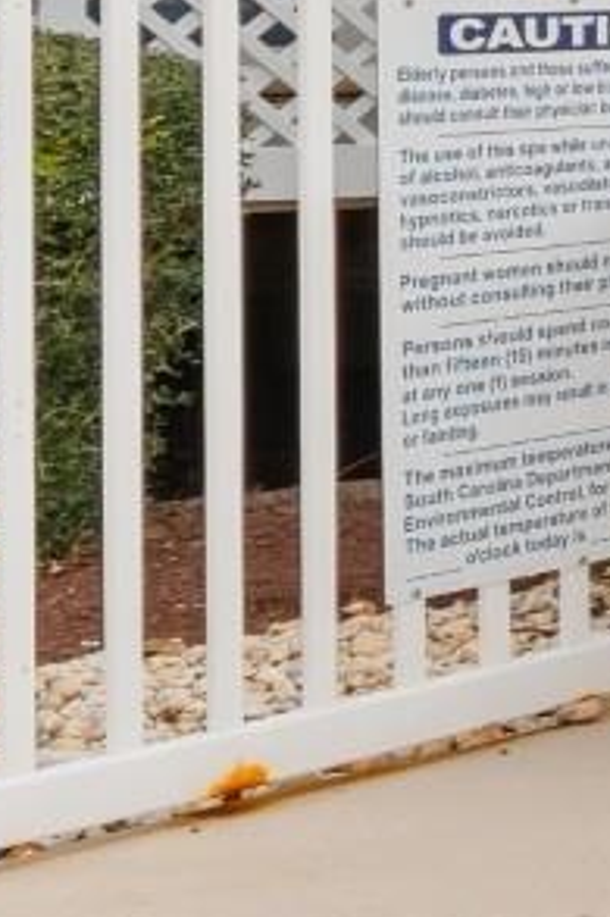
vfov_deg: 18.8
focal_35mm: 105
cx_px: 2290
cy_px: -75
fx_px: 2672
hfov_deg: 8.4
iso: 100
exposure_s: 1/320
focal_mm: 13
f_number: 9
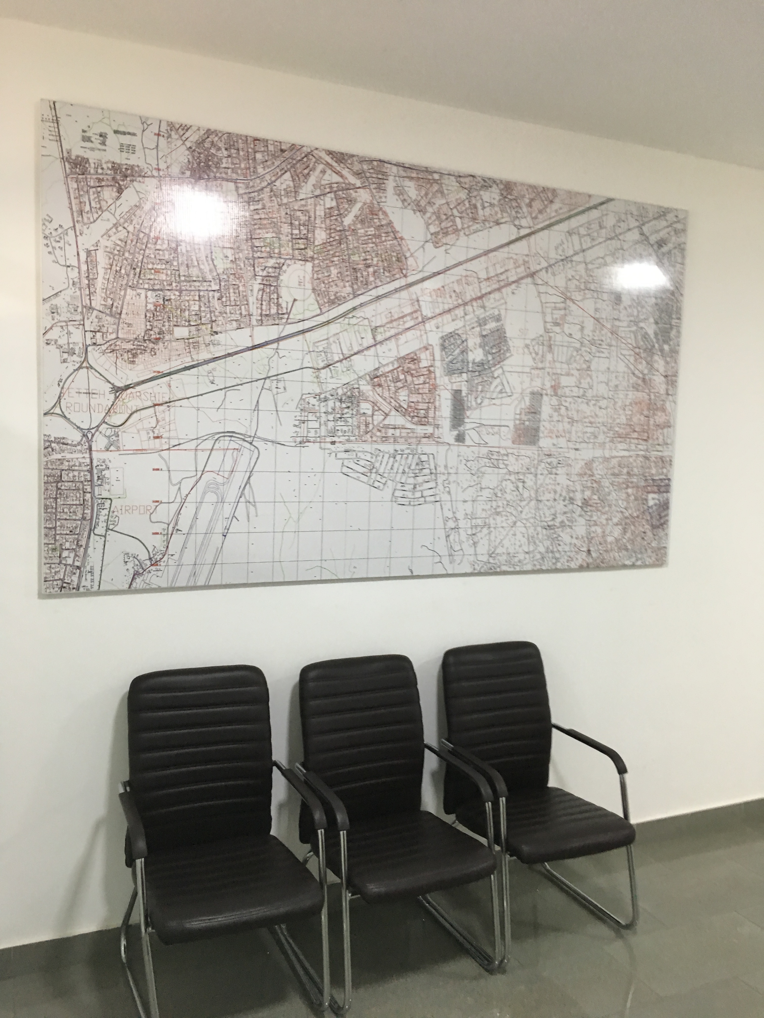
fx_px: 853
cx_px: 382
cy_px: 509
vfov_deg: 61.7
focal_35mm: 29
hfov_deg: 48.2
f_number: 2.2
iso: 125
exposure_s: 1/33
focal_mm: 4.15
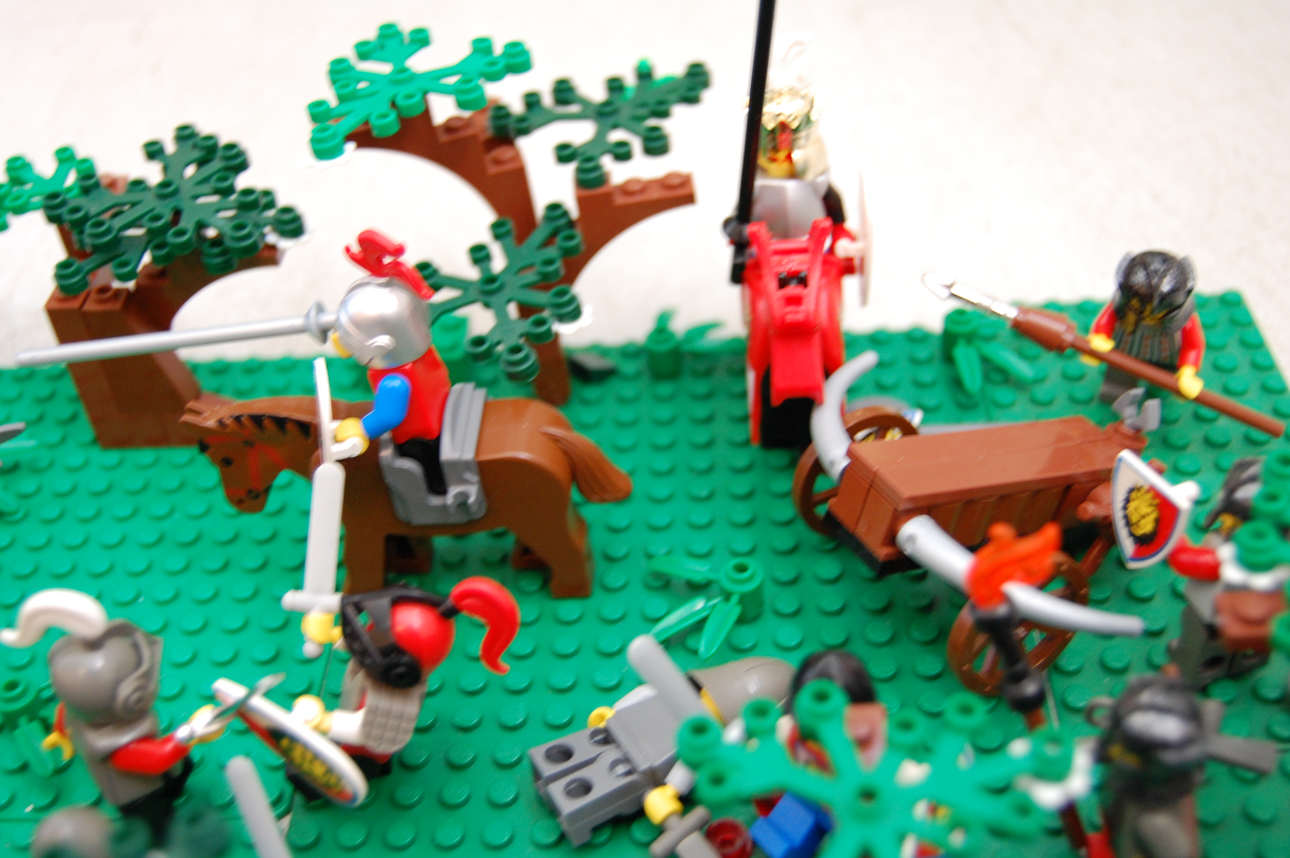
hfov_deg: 46.4
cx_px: 645
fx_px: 1504
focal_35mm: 42
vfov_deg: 31.8
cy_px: 429
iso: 800
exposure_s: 1/15
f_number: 4.2
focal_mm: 28
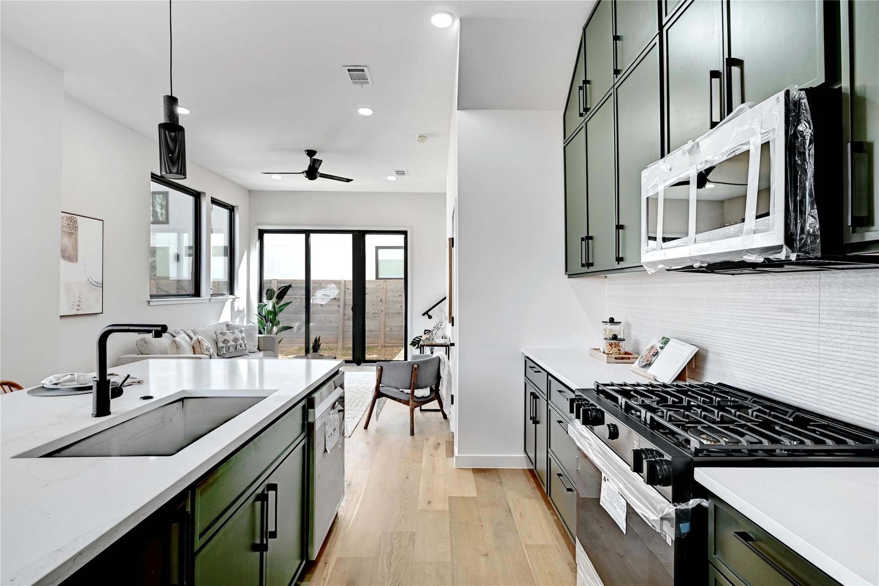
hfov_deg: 93.3
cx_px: 440
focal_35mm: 17
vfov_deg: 70.5
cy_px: 293
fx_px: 415
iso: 400
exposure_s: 1/8
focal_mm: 17
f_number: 10
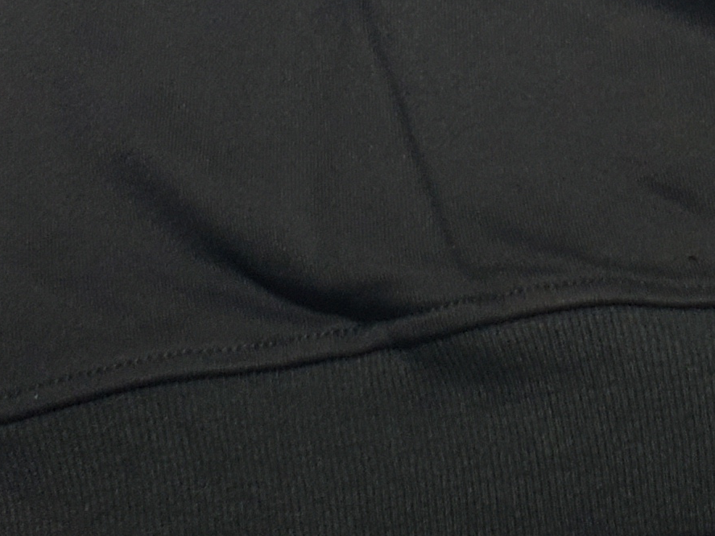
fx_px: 2437
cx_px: 815
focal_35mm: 118
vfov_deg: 11.1
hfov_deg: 16.1
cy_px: -606
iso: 50
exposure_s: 1/100
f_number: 2.4
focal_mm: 4.3
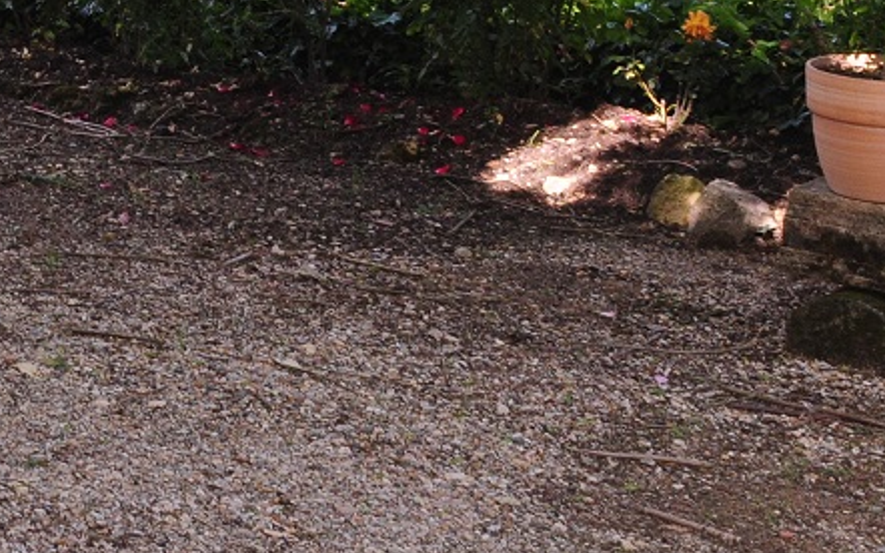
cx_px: -457
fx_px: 2797
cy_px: -356
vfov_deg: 10.7
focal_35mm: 116
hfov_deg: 16.4
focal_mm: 24
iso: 400
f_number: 10
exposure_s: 1/100
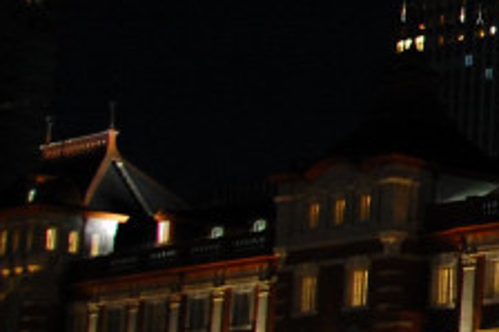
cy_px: 61
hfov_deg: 13.4
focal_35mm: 137
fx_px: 1898
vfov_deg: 10.0
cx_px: 907
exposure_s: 1/8
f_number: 3.8
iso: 800
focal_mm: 20
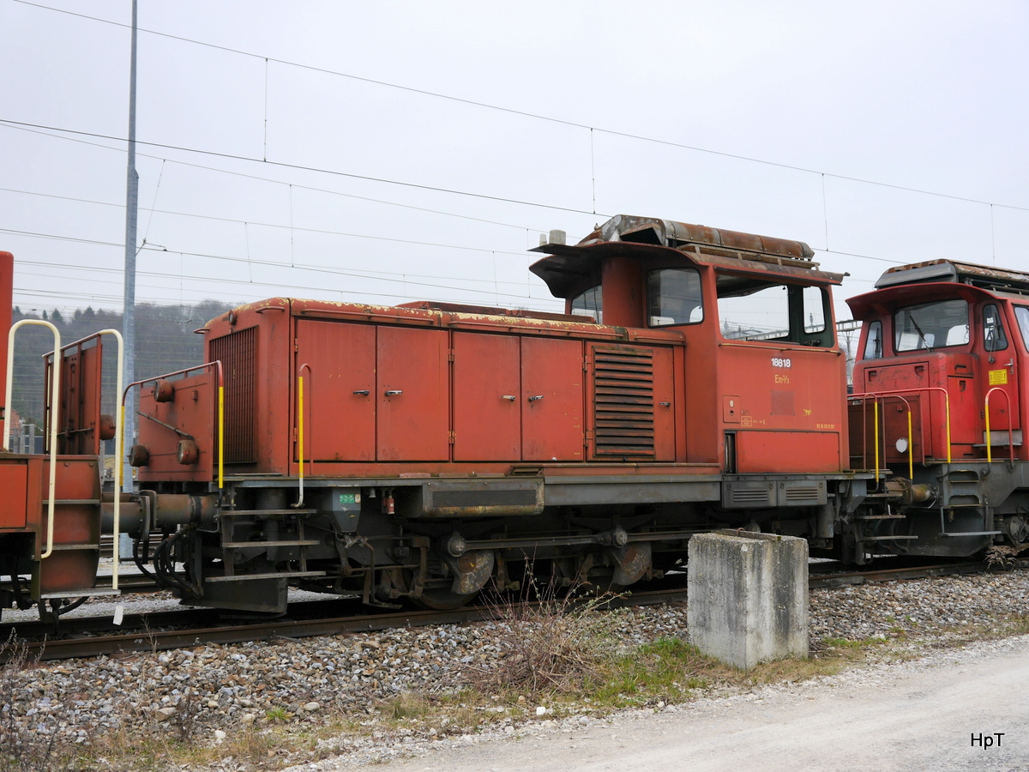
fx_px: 1130
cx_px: 514
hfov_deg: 49.0
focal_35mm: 38
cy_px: 386
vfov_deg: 37.7
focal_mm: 19
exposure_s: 1/160
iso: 160
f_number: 5
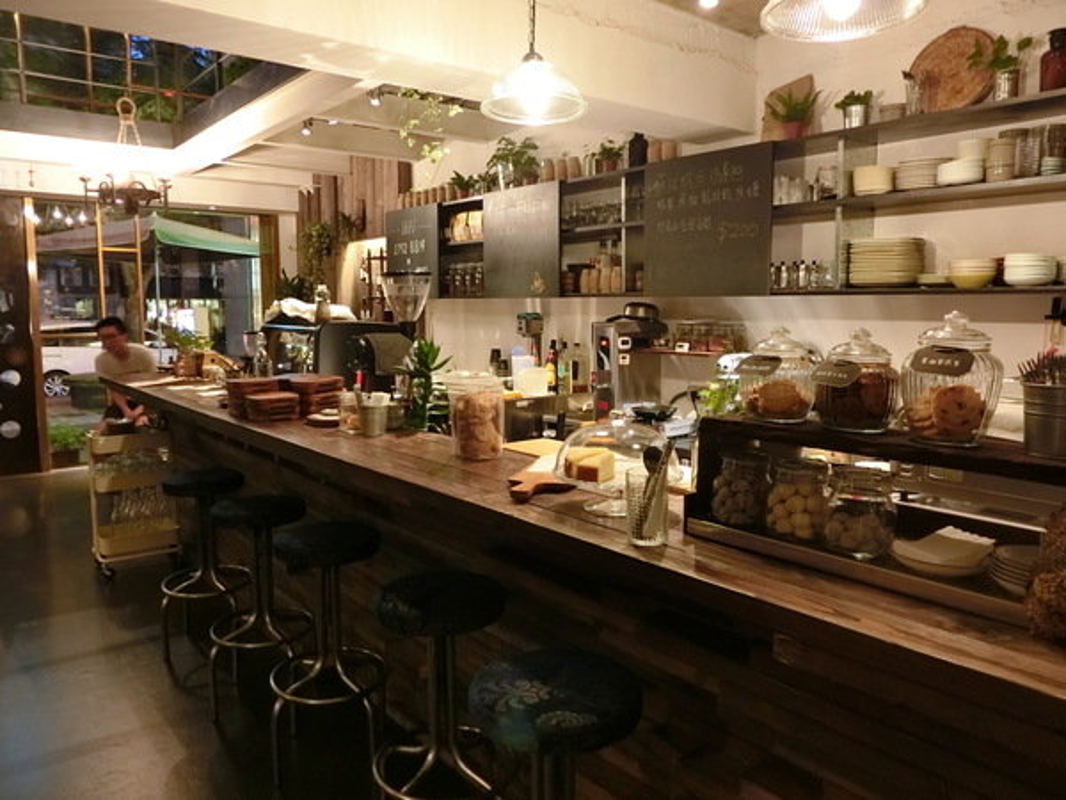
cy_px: 400
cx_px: 533
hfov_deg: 69.4
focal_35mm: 25
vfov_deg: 54.9
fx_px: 770
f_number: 2.8
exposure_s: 1/8
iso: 320
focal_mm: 5.4
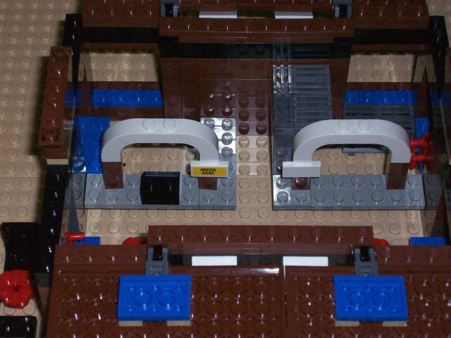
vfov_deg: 16.1
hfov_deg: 21.3
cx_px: 226
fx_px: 1199
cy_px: 169
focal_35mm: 92
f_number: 4.7
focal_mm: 15.3
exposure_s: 1/229
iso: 400
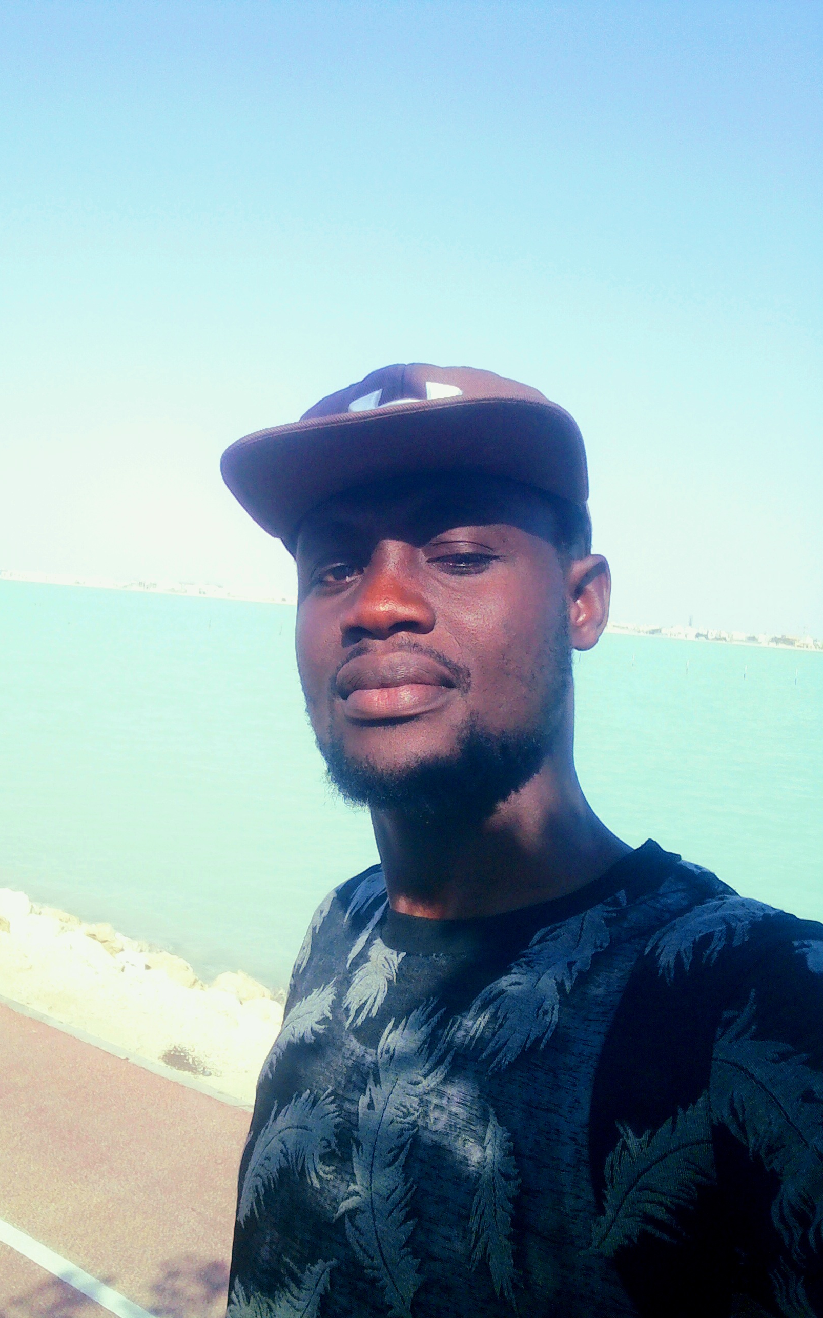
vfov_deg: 56.7
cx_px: 338
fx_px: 1220
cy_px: 660
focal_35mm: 34
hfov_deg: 37.2
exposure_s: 1/833
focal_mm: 2.66
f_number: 2
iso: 50
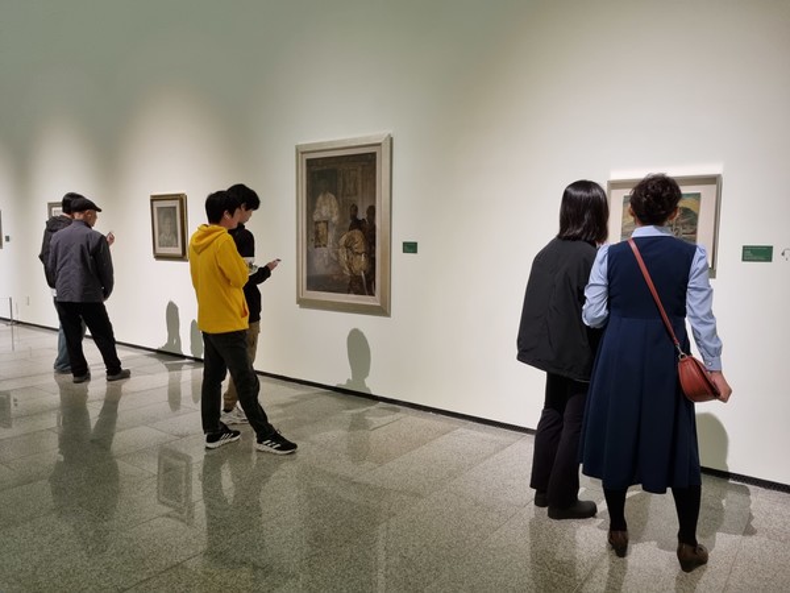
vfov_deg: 53.1
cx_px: 395
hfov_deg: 67.3
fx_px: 593
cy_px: 296
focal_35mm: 26
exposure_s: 1/40
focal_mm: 5.4
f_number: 1.8
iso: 400
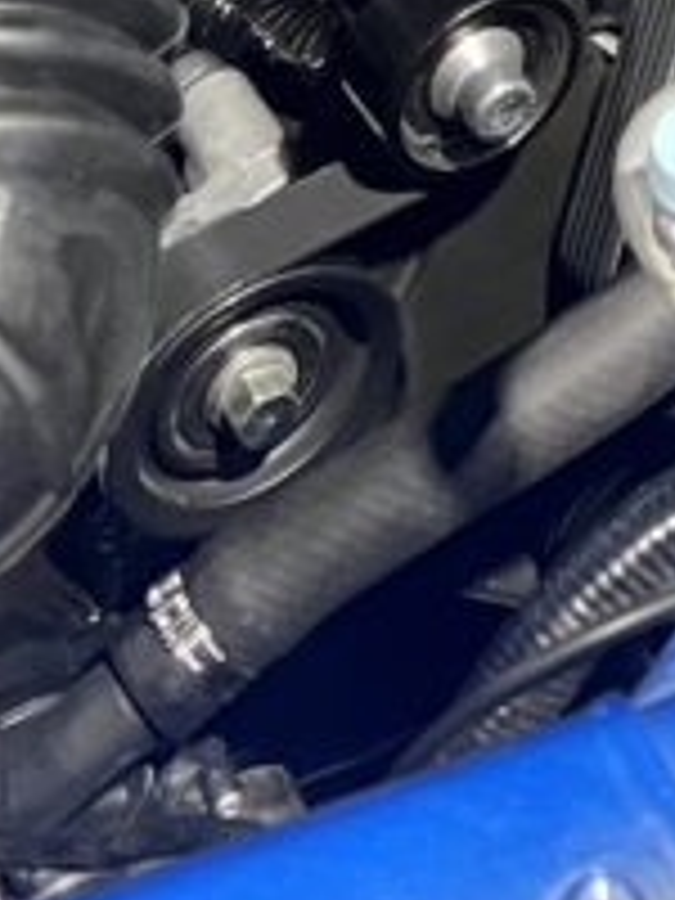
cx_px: 572
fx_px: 3458
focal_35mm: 133
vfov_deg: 12.1
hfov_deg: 11.1
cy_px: -1210
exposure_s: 1/50
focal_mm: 5.7
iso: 400
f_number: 1.5
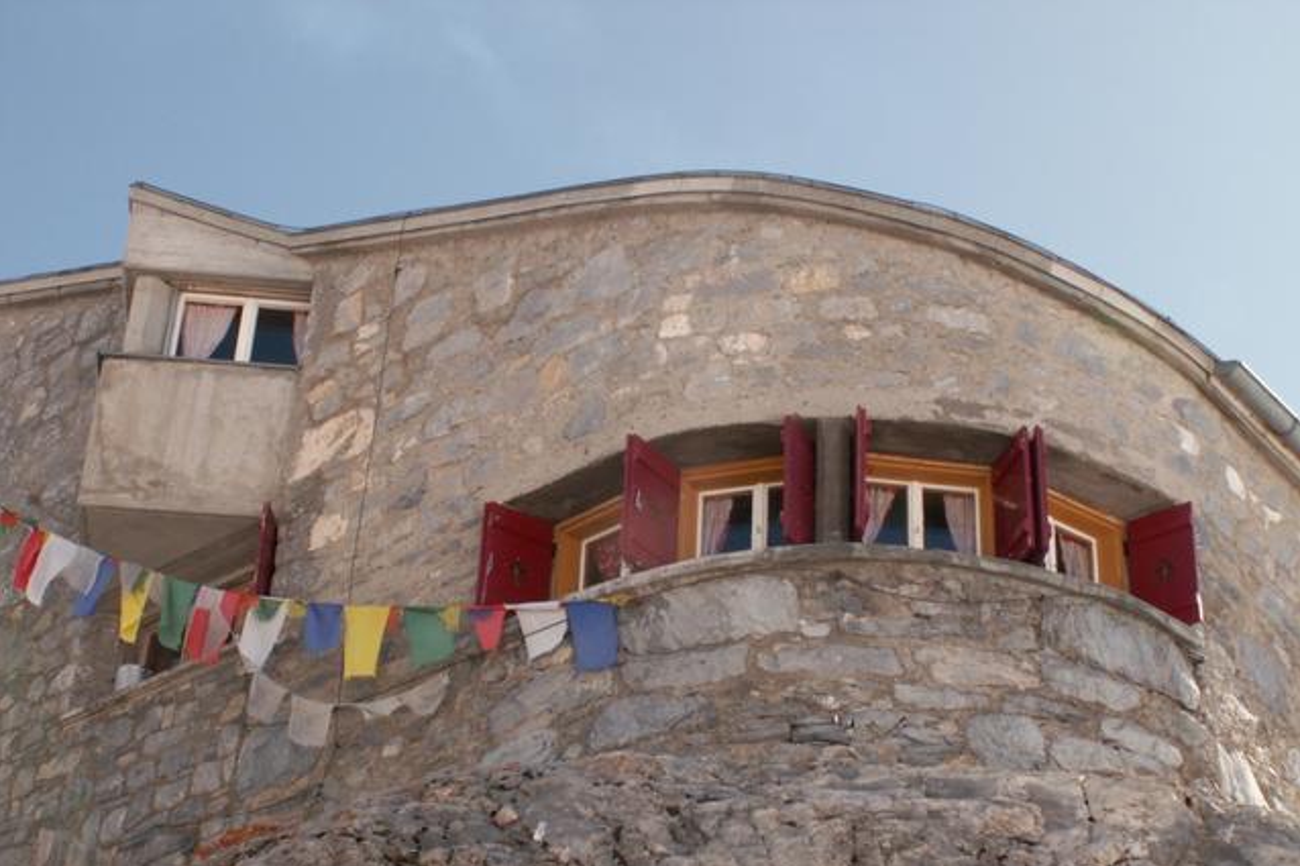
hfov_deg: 28.5
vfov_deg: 19.2
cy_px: 485
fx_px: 2563
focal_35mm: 71
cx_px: 650
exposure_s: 1/125
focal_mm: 11.27
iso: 50
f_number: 6.3
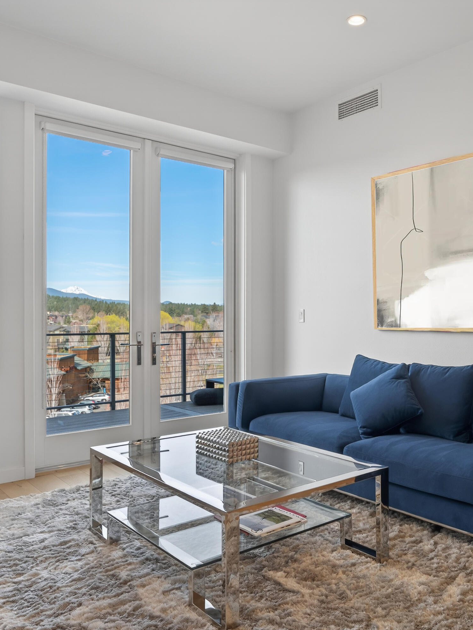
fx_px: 542
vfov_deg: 60.4
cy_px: 316
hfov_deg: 46.8
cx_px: 292
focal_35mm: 30
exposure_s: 1/400
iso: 200
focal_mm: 20.5
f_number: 8
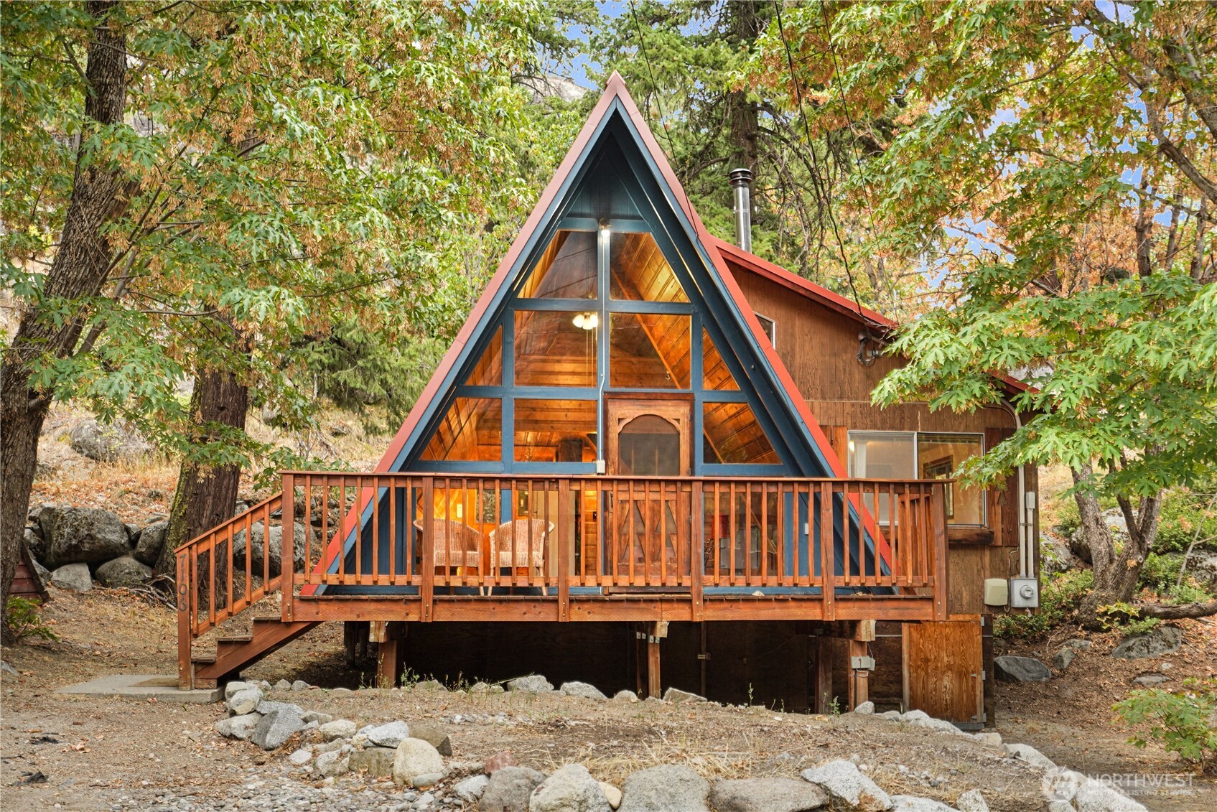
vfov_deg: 37.9
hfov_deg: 54.4
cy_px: 406
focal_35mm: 35
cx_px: 608
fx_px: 1183
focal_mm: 35
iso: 500
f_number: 4
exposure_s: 1/25
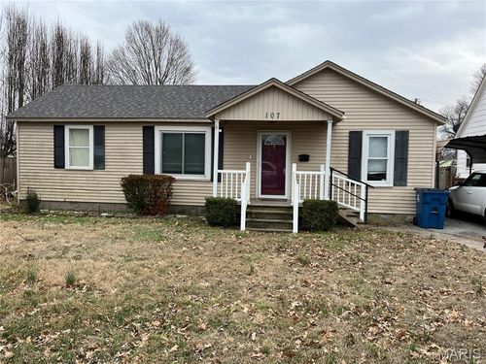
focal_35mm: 26
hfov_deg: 67.3
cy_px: 182
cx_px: 243
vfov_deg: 53.1
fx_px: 365
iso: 50
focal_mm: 5.7
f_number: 1.5
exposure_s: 1/991
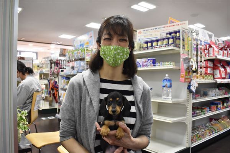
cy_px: 76
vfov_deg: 43.6
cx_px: 115
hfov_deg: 61.9
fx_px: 192
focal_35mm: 30
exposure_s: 1/100
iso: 1600
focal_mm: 20
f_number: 5
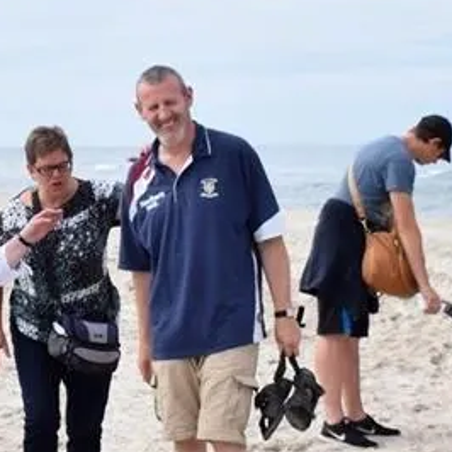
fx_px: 2600
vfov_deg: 9.9
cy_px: 301
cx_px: -97
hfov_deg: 9.8
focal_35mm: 176
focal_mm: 34
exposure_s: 1/400
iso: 200
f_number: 10
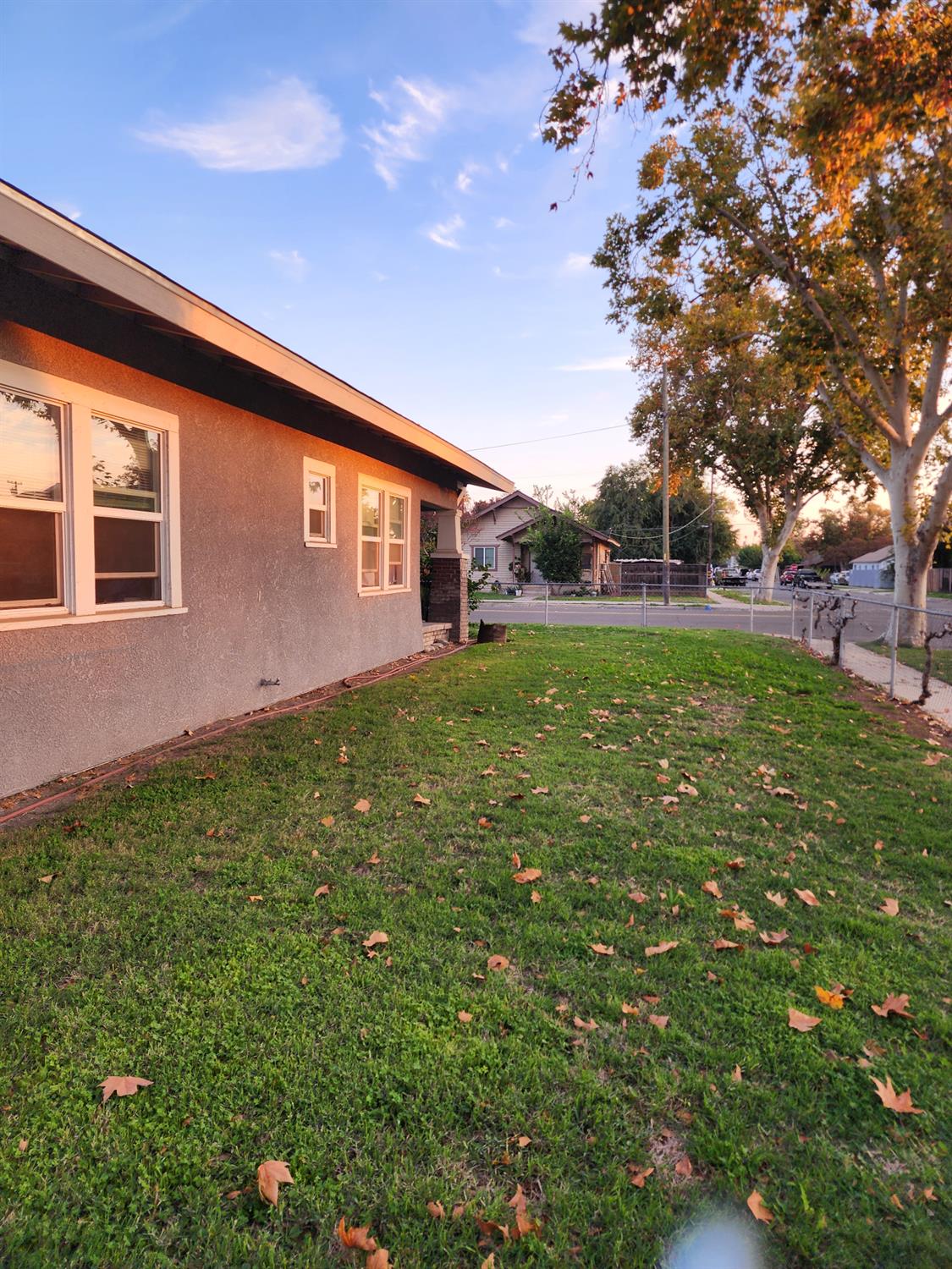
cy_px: 634
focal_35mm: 23
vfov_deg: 73.9
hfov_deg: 58.9
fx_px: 843
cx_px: 476
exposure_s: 1/120
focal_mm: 6.4
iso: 40
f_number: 1.8
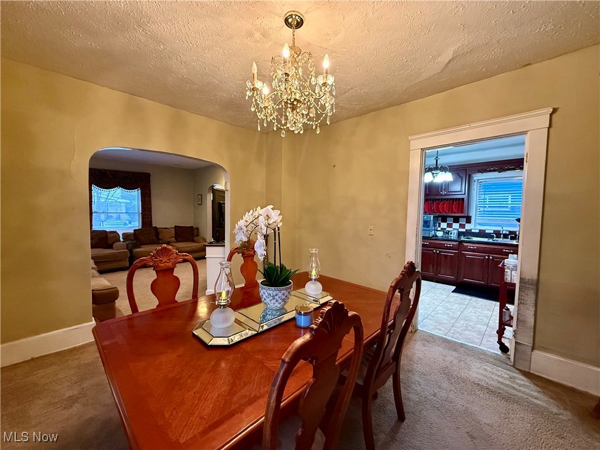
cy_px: 225
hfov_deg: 102.1
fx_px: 243
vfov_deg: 85.7
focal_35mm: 14
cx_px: 300
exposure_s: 1/60
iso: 800
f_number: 2.2
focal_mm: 2.22
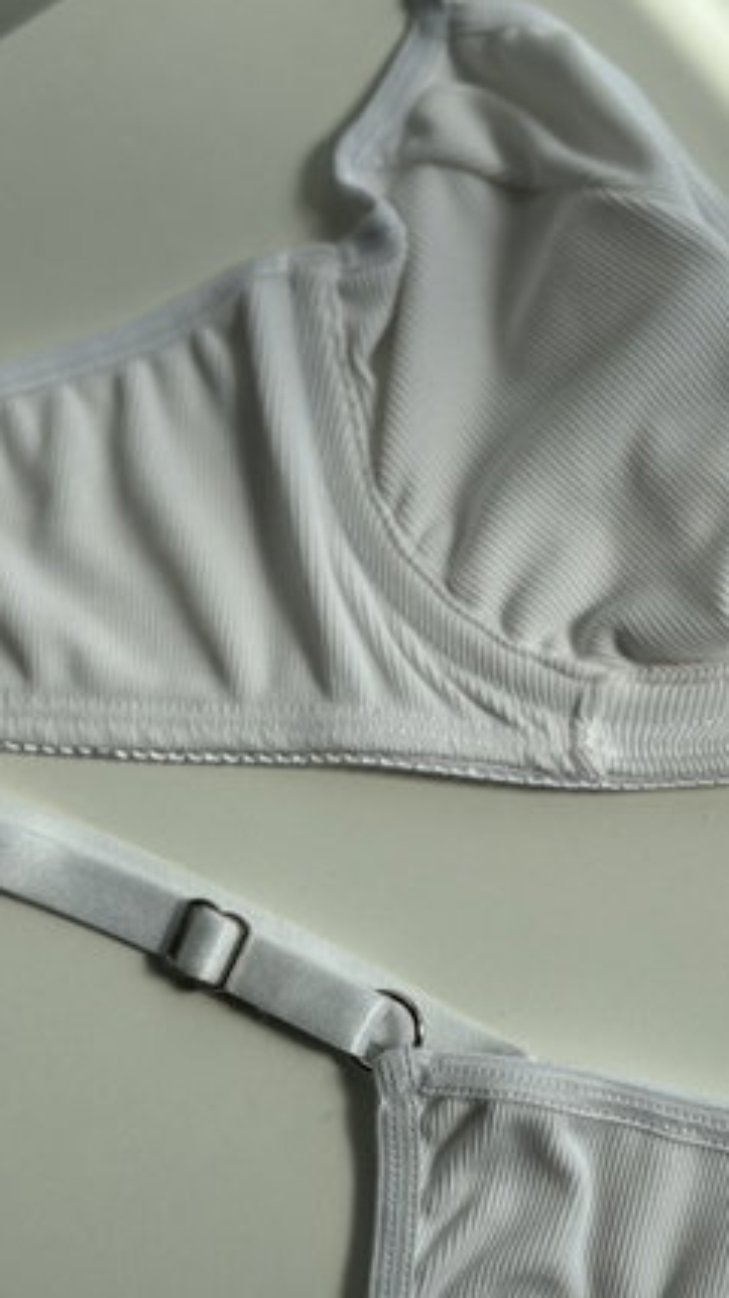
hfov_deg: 18.5
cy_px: 676
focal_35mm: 65
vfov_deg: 32.4
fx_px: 2236
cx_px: 481
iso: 100
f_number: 1.78
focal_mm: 6.86
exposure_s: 1/2304
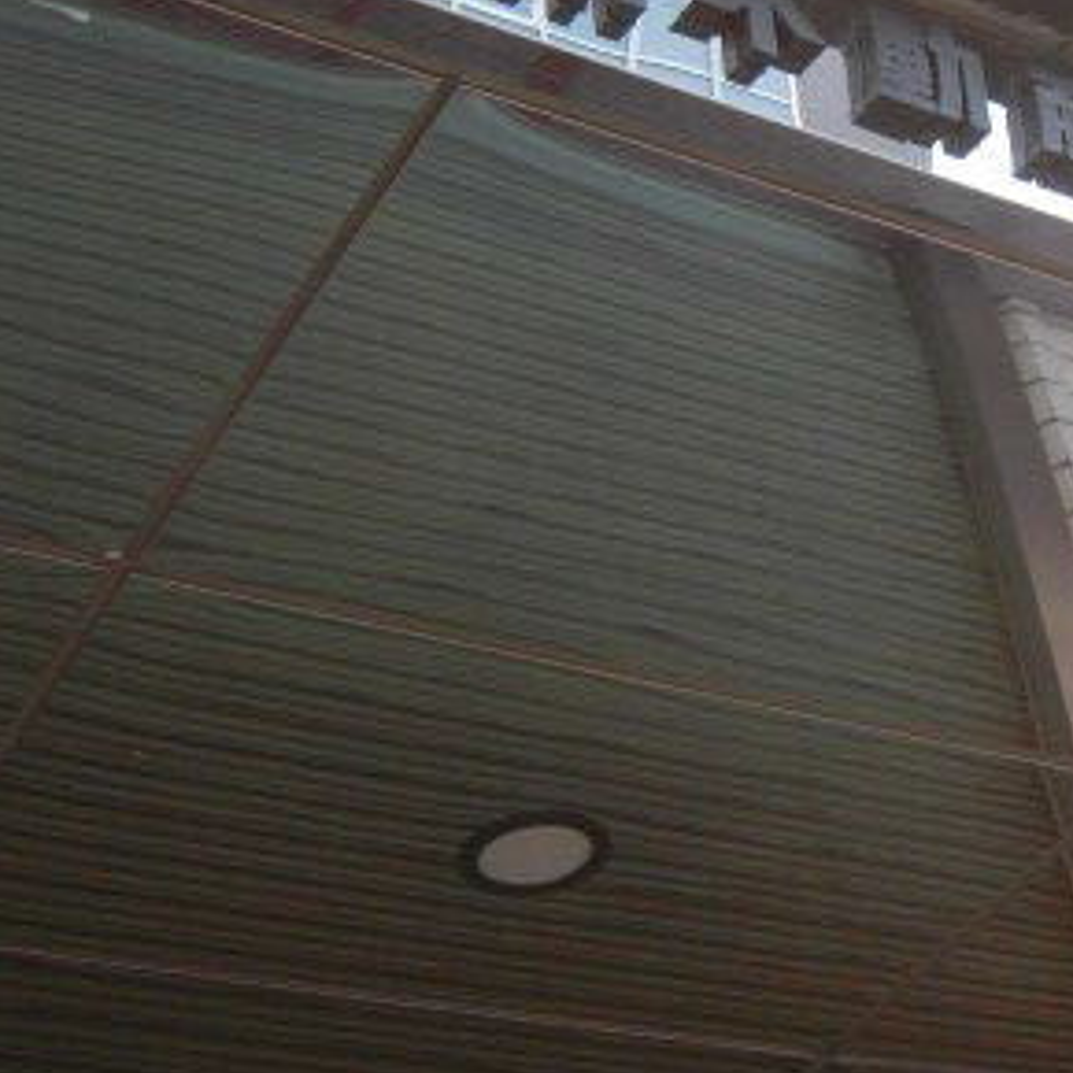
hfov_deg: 21.3
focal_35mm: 80
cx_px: 881
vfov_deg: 21.5
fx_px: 2806
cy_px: 278
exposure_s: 1/125
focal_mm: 7.3
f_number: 3.2
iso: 400
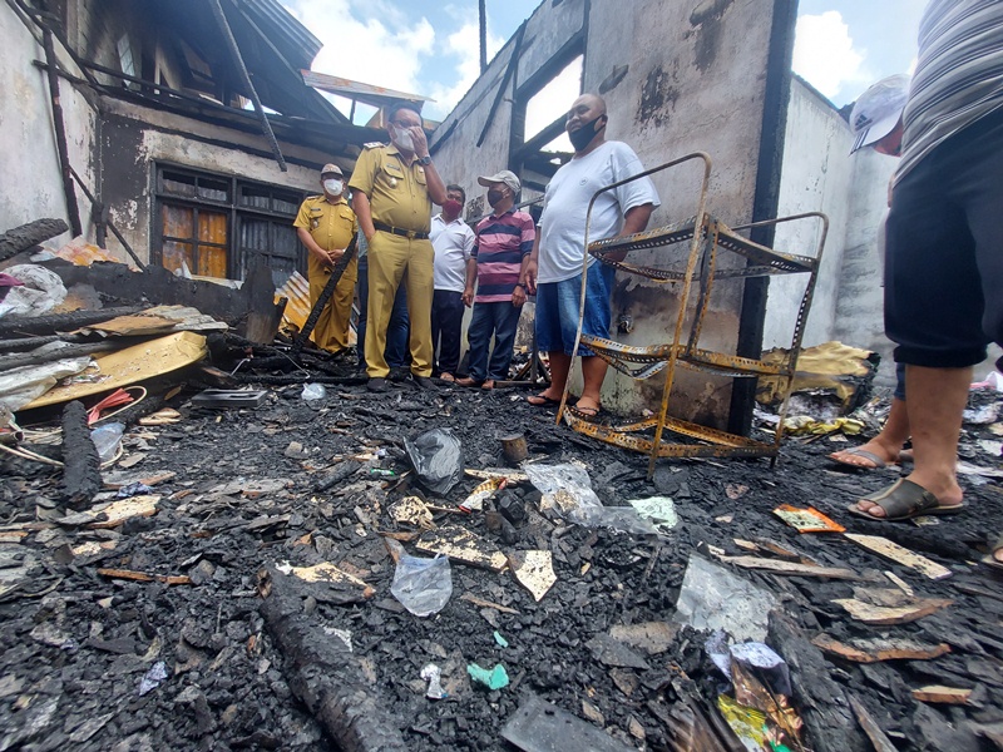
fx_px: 377
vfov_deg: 89.9
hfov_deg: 106.2
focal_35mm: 13
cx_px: 502
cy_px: 376
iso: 50
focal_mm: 1.74
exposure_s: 1/152
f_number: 2.2
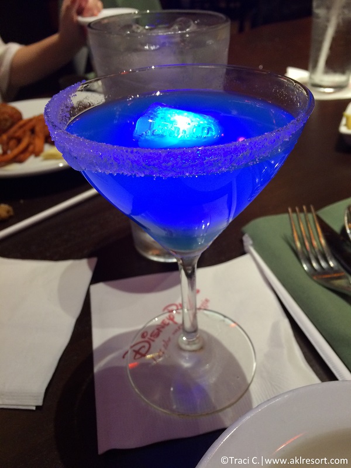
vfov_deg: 61.7
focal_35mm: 29
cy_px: 234
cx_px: 176
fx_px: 392
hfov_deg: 48.2
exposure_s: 1/30
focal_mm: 4.15
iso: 160
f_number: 2.2
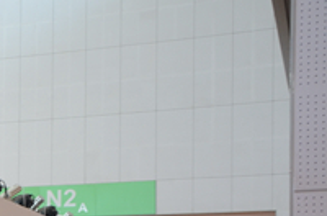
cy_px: 272
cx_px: -160
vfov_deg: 12.3
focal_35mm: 108
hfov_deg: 17.2
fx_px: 978
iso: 320
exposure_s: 1/20
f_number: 3.8
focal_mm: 24
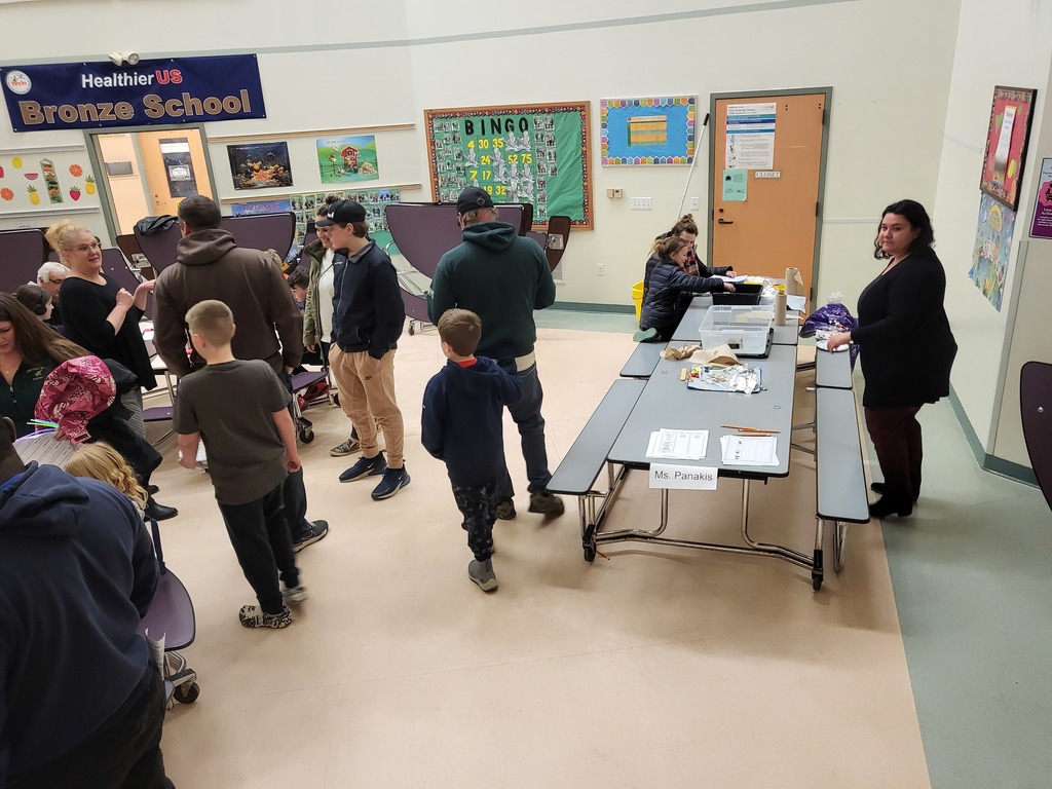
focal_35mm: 26
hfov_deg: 67.3
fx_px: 790
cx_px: 526
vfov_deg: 53.1
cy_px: 394
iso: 400
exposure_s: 1/40
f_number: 1.8
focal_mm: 4.25
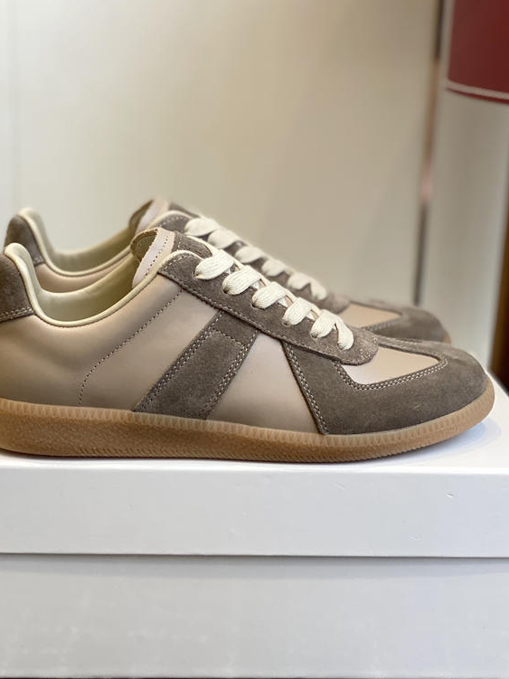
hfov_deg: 24.4
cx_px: 225
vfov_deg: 32.2
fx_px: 1177
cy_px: 324
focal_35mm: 60
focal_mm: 6
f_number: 2
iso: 80
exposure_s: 1/122
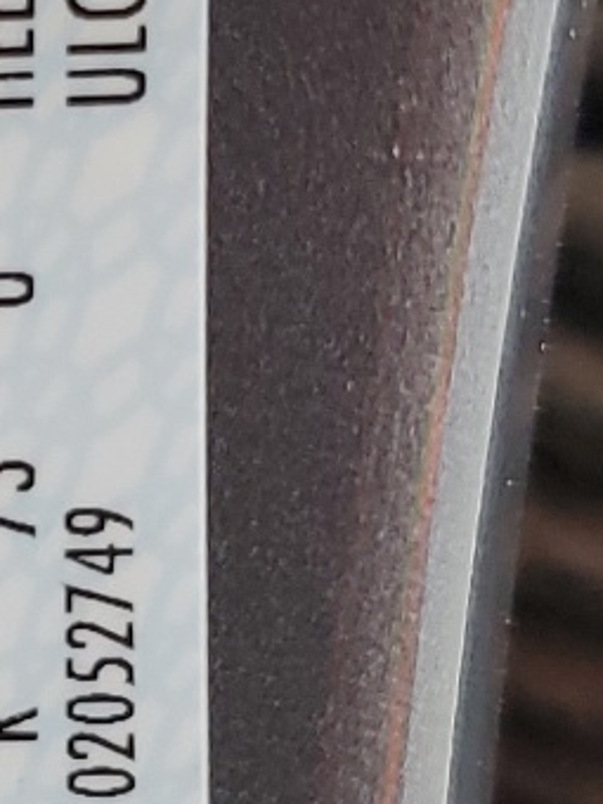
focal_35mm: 163
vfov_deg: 12.1
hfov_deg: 8.7
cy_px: 448
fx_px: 3786
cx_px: -546
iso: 69
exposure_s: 1/120
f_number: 1.5
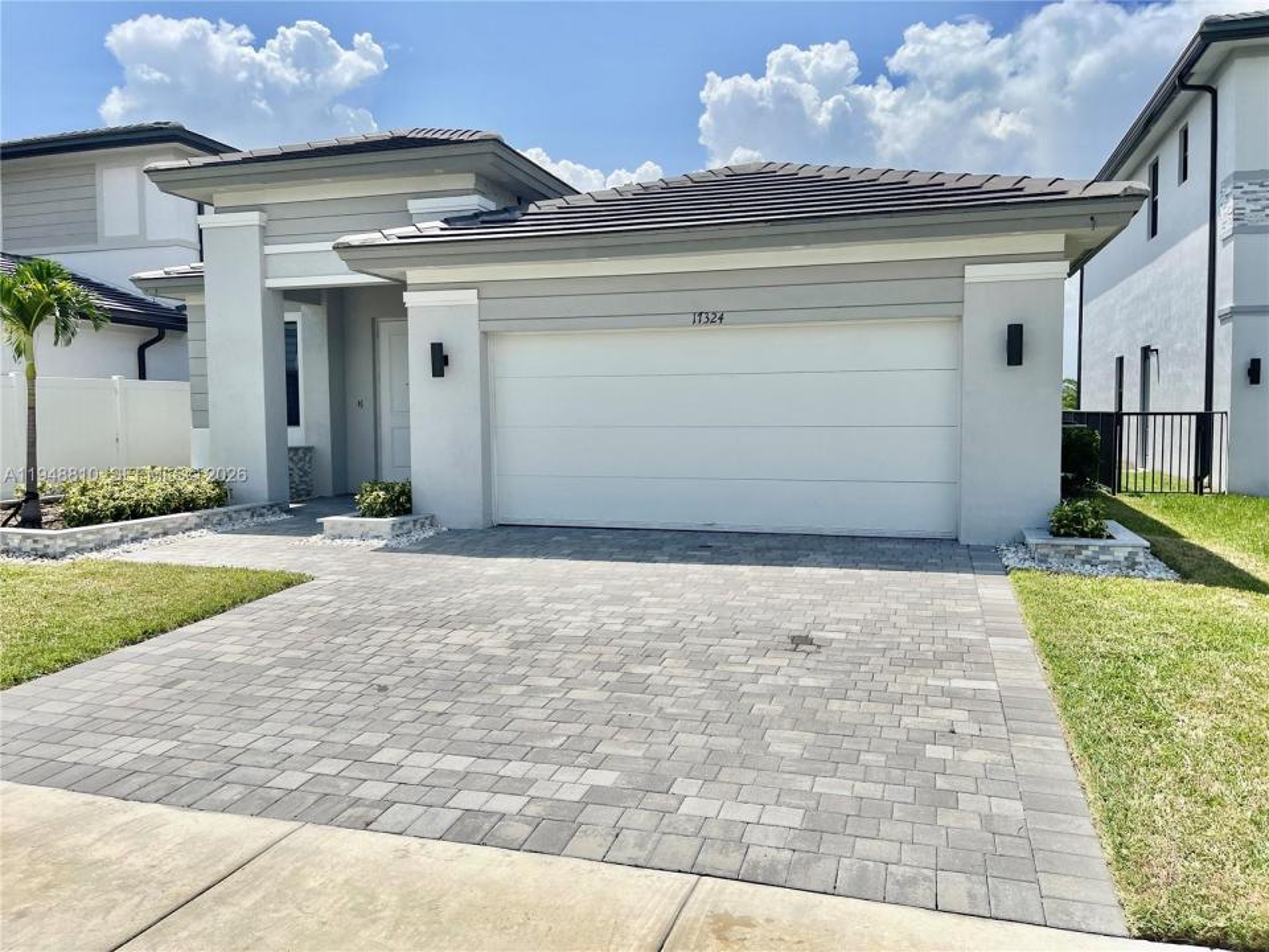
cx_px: 634
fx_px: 916
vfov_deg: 54.9
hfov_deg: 69.4
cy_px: 476
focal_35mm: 25
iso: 32
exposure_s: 1/5917
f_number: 1.6
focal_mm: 5.1
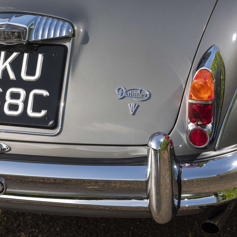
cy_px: 120
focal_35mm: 129
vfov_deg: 13.5
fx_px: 999
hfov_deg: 13.5
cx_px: 97
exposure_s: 1/250
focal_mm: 98
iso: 200
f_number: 6.3
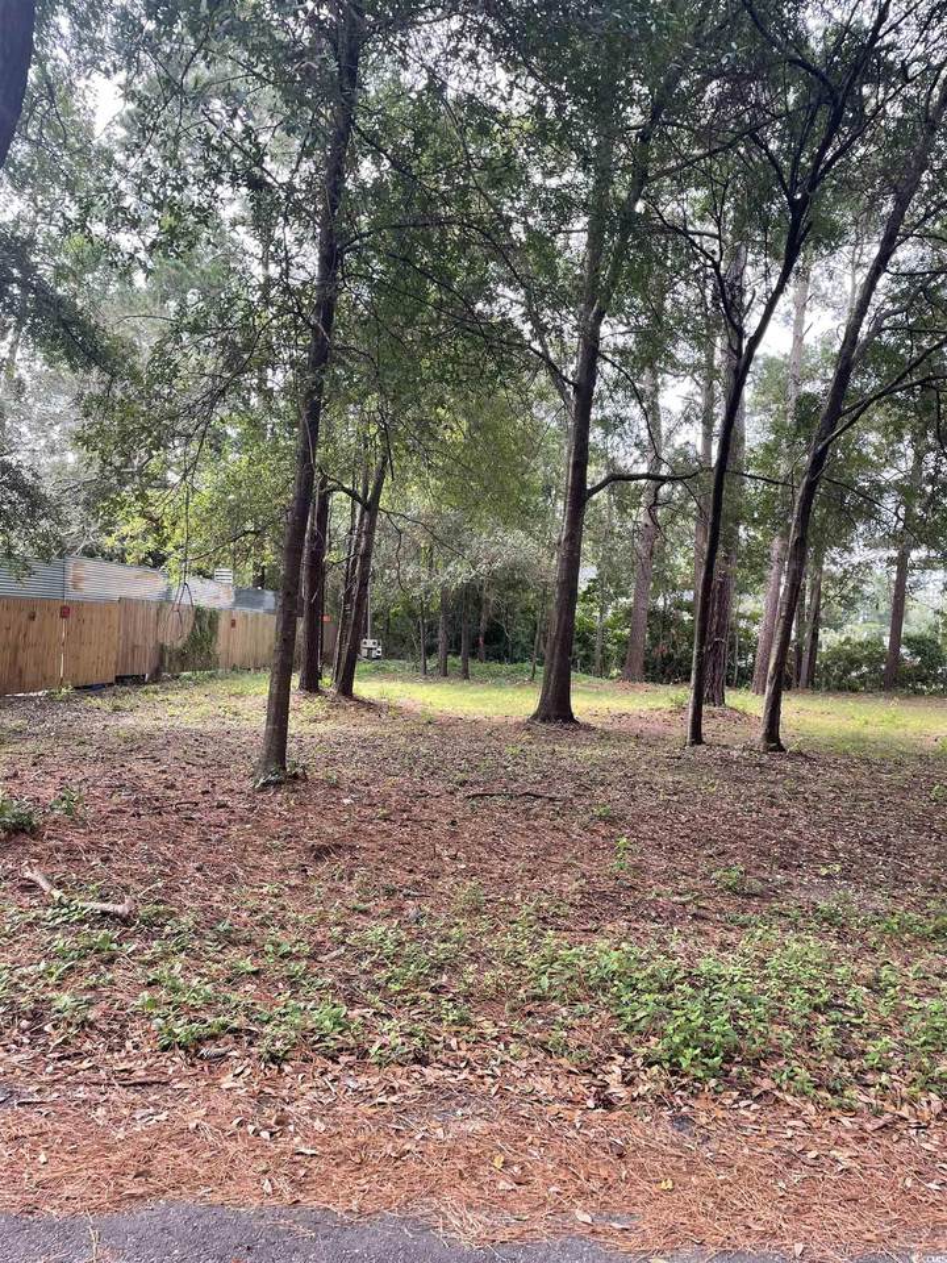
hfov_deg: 53.1
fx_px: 948
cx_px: 474
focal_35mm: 26
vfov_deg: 67.3
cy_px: 632
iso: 32
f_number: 1.6
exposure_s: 1/179
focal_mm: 4.2
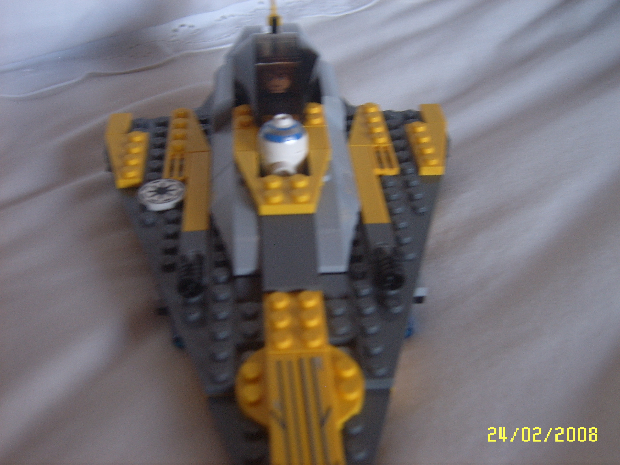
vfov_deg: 32.2
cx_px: 310
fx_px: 806
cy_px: 232
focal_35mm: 45
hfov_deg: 42.1
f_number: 3.1
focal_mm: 7.5
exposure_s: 1/30
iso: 76
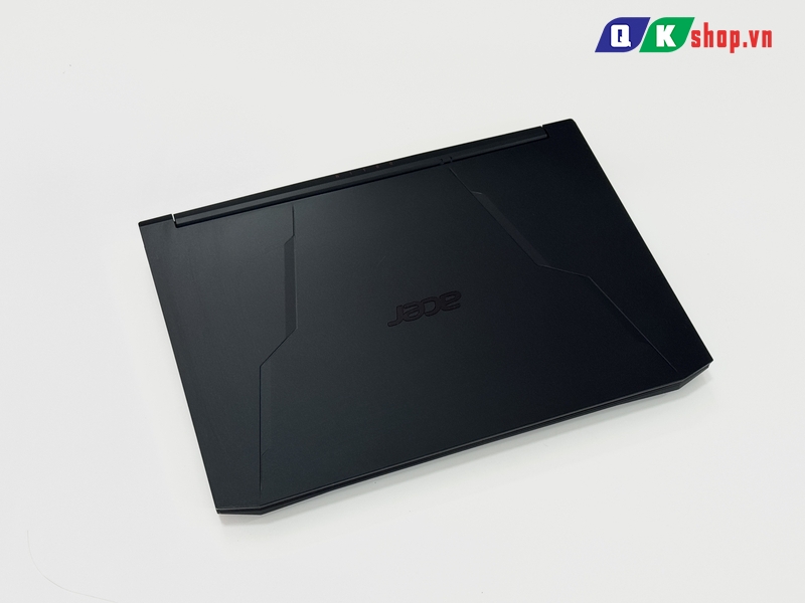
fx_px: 1116
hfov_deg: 39.7
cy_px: 302
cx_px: 402
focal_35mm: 48
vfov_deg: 30.3
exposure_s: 1/121
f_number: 1.78
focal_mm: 6.76
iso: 64
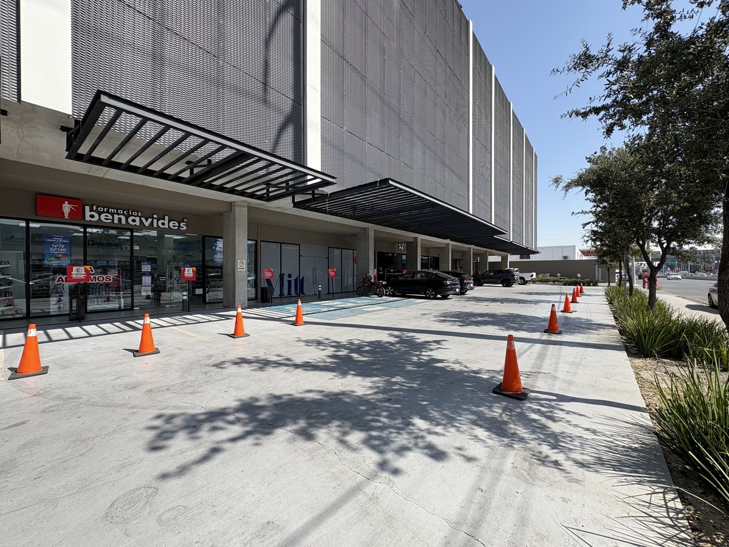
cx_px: 364
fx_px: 295
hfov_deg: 102.1
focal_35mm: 14
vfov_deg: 85.7
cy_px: 274
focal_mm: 2.22
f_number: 2.2
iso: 40
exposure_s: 1/1078
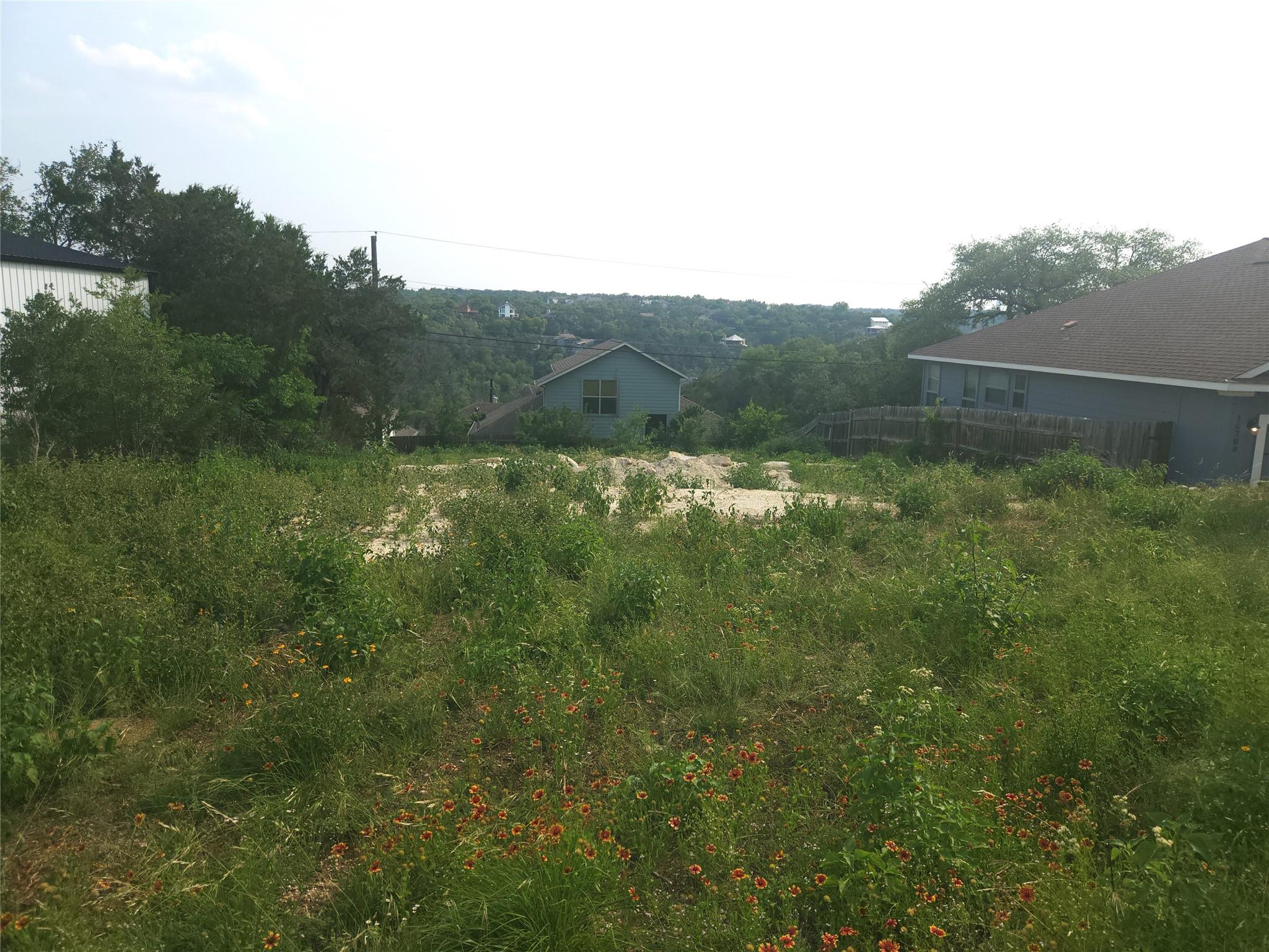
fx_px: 843
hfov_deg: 73.9
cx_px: 634
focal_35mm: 23
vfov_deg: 58.9
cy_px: 476
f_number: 1.8
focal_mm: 5.4
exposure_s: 1/2432
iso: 40
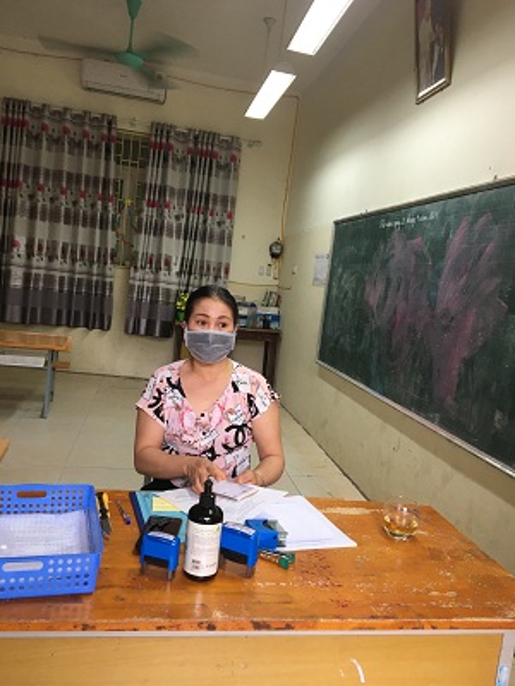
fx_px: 575
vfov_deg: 61.7
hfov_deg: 48.2
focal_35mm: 29
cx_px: 258
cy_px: 343
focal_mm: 4.15
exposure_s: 1/33
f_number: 2.2
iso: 64
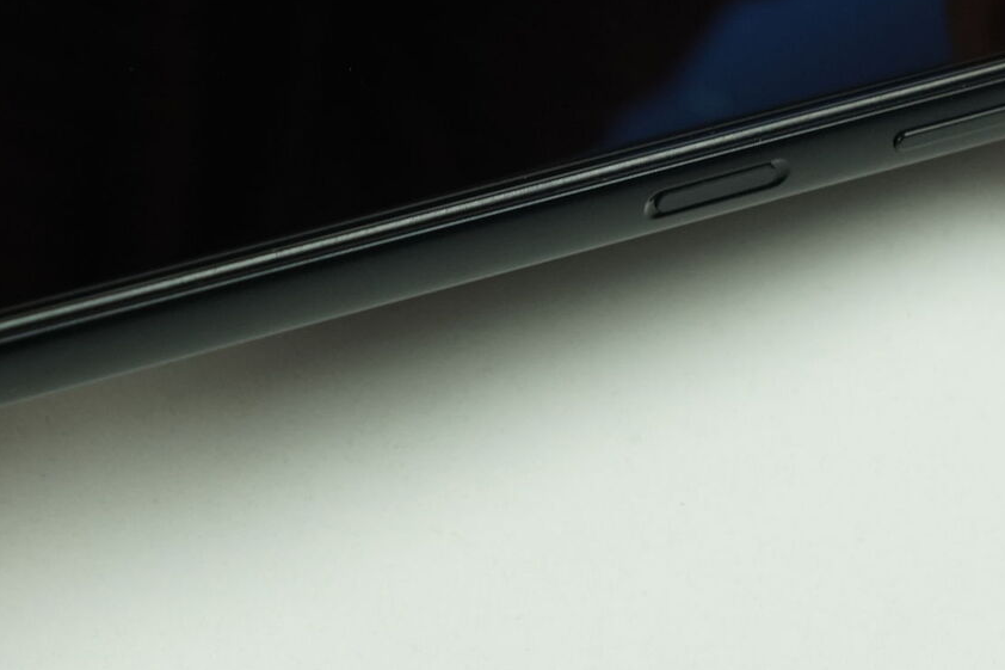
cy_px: 5
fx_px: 4075
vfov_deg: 9.3
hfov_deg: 14.1
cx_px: 475
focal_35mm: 146
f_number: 8
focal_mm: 64
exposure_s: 1/160
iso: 2000
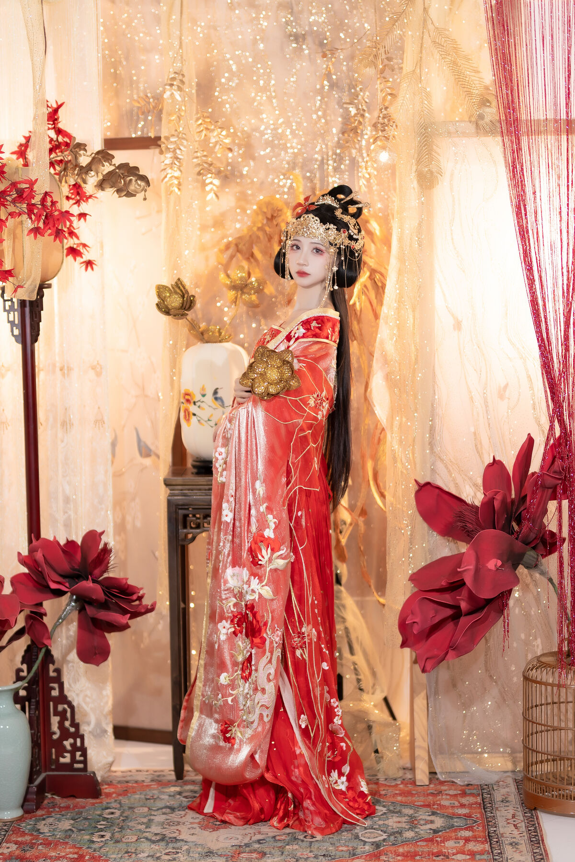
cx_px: 288
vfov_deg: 23.9
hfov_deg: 16.1
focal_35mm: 85
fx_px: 2036
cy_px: 431
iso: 100
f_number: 1.4
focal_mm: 85
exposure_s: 1/250
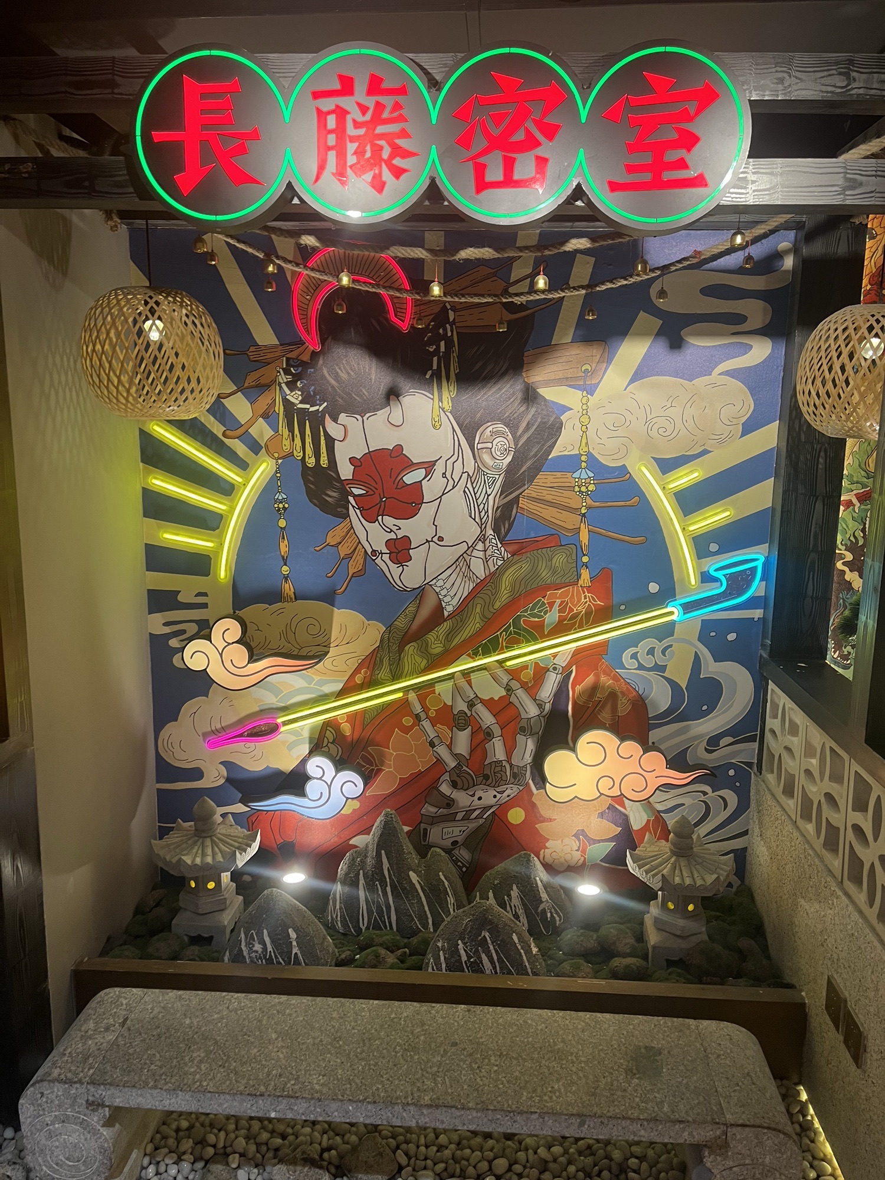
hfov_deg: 53.1
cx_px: 442
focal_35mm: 26
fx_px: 886
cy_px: 590
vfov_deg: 67.3
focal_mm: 5.1
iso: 64
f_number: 1.6
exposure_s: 1/50
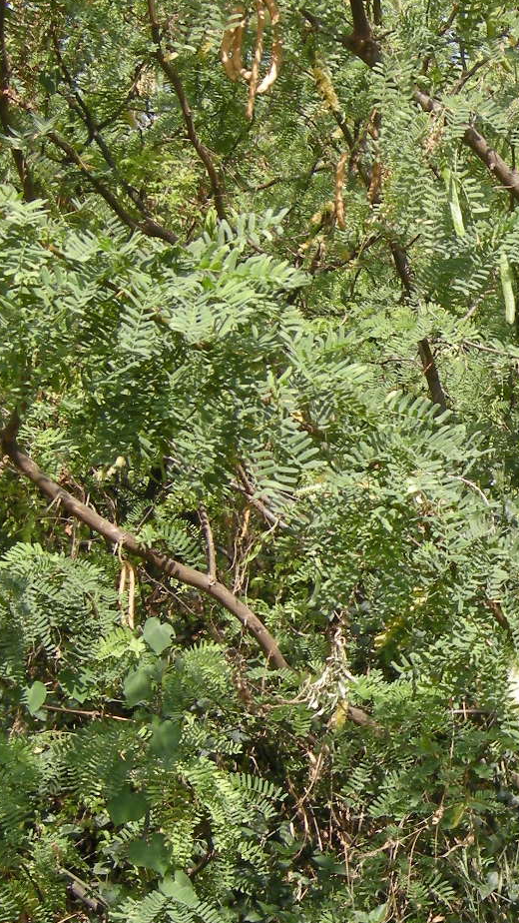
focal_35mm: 99
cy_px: 570
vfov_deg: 21.5
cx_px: 709
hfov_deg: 11.8
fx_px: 2421
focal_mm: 7.5
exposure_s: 1/147
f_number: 4.8
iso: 64
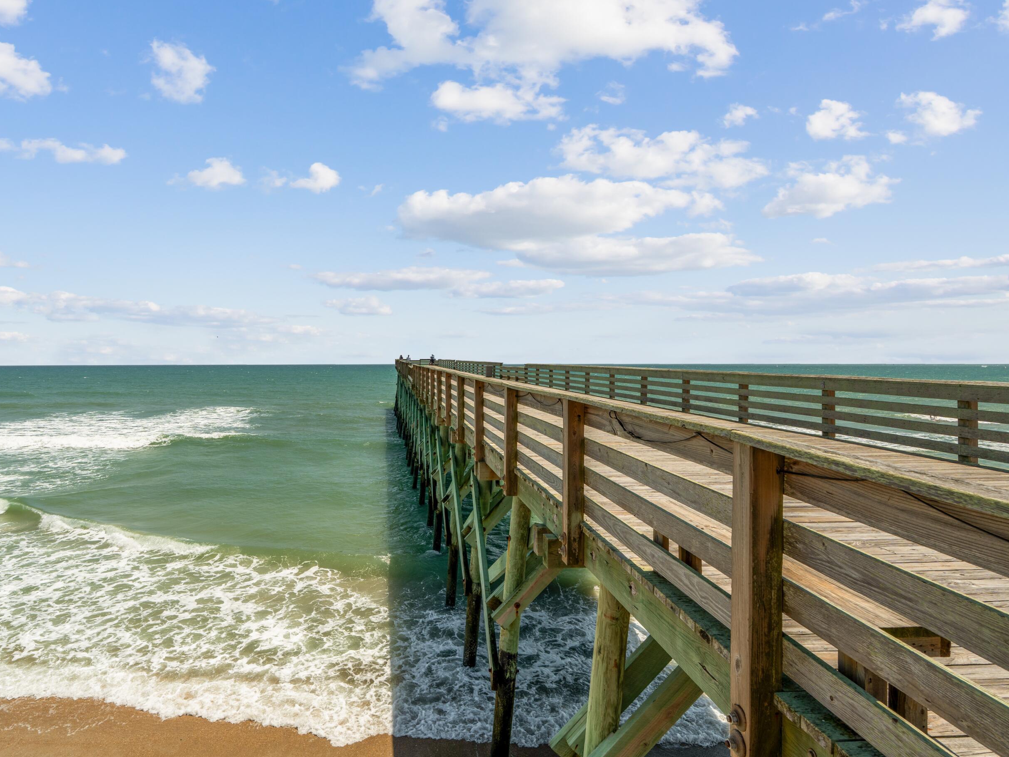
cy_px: 388
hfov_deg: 82.4
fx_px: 571
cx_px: 431
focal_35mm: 20
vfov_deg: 67.0
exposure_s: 1/125
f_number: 11
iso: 100
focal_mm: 16.5
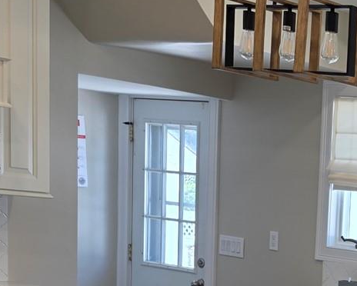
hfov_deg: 16.6
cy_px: 397
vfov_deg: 14.7
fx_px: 1047
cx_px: 618
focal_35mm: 99
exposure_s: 1/120
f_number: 1.7
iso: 40
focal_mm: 6.3
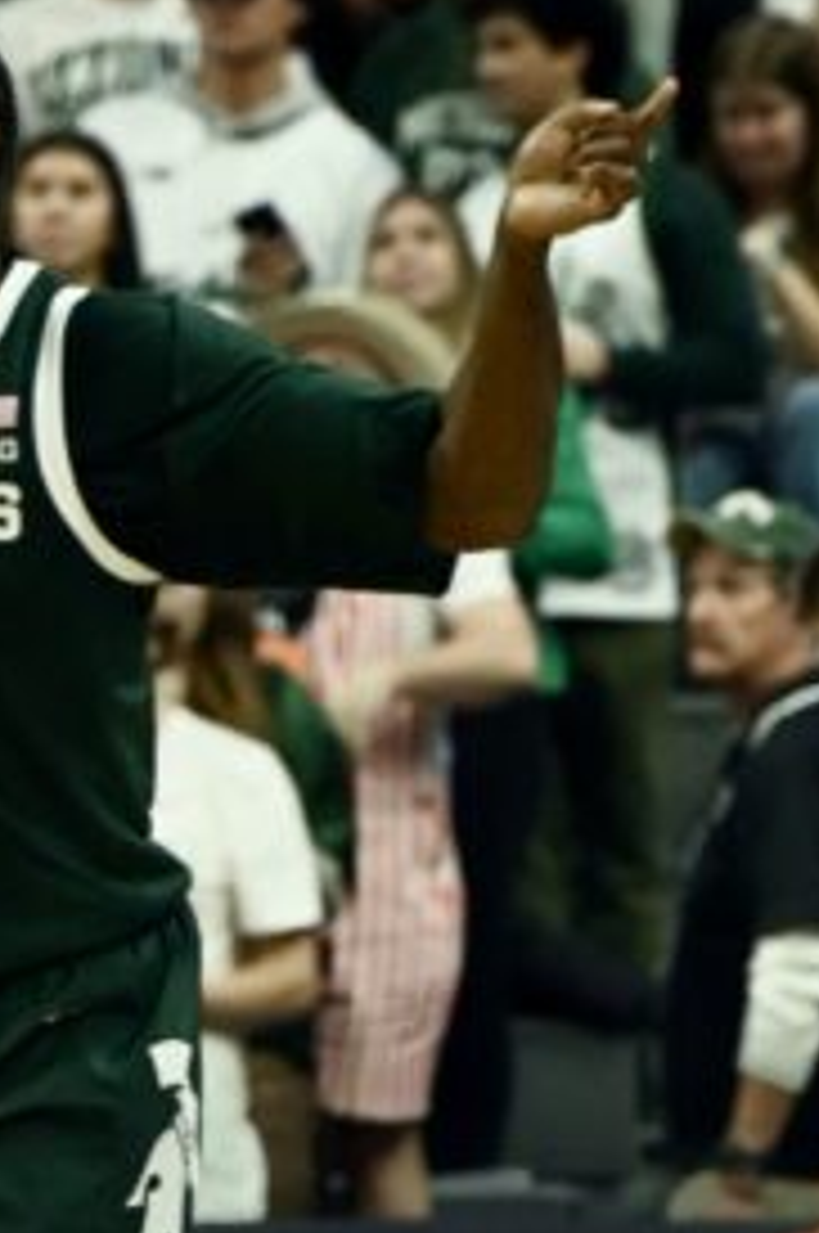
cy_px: 990
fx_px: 25588
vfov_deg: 2.8
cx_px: -214
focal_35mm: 748
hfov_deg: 1.8
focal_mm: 200
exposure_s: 1/800
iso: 6400
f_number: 6.3
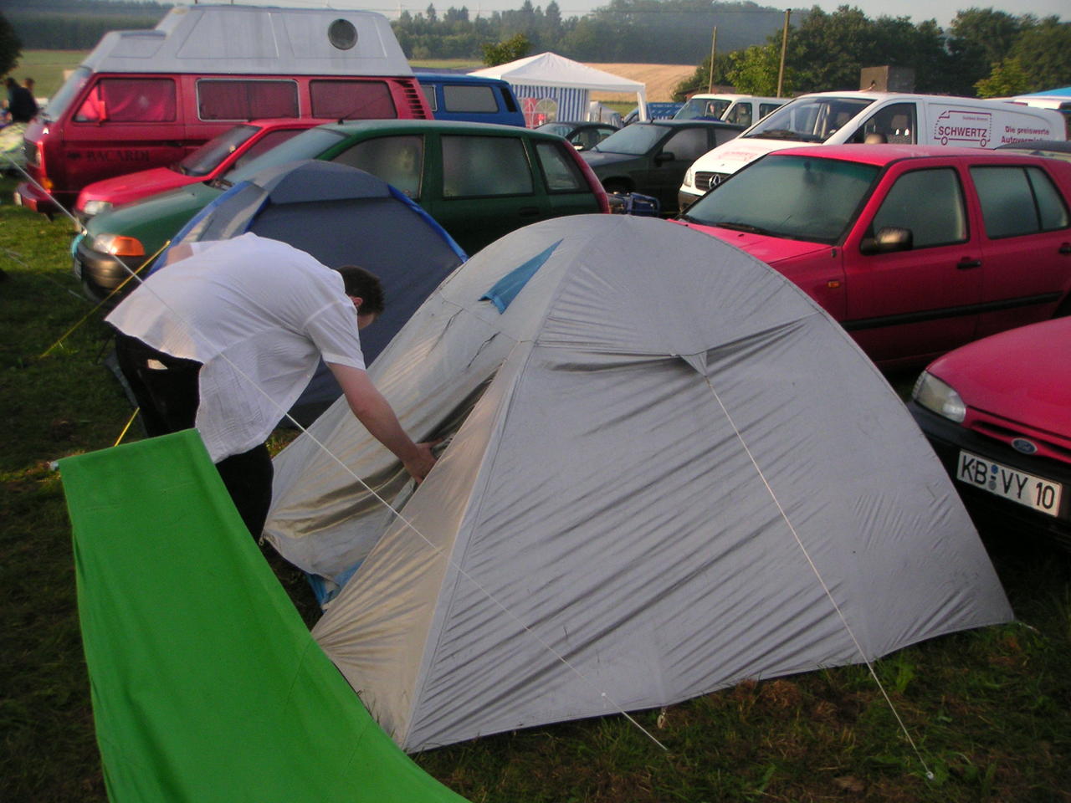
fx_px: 1176
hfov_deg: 49.0
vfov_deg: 37.7
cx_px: 536
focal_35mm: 38
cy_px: 402
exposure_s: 1/750
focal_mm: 6
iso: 100
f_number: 2.8
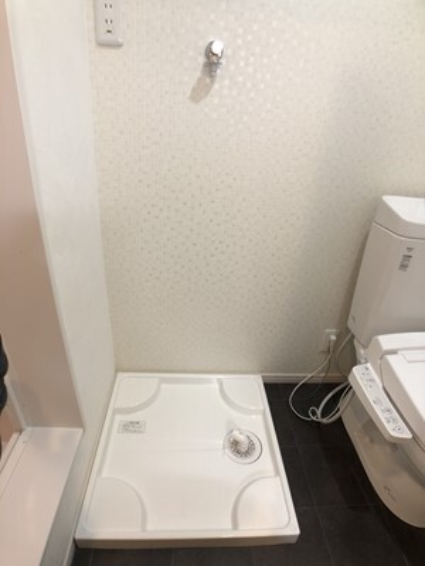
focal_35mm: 28
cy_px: 283
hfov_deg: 49.7
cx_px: 212
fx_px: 458
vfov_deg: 63.4
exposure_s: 1/20
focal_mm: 3.99
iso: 32
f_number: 1.8
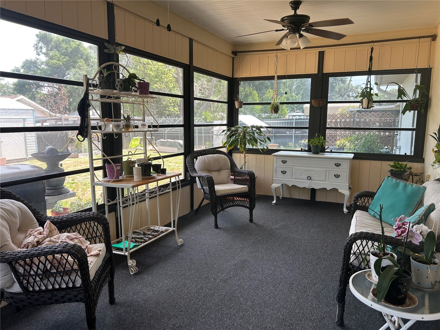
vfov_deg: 53.1
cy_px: 165
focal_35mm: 26
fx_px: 330
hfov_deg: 67.3
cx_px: 220
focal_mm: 5.7
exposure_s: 1/163
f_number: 1.5
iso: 40
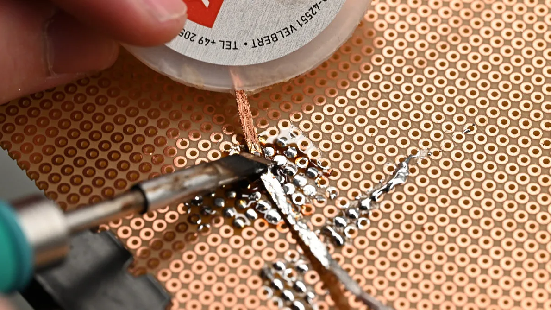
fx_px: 1622
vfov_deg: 10.9
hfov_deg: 19.3
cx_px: 276
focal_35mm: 111
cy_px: 171
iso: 800
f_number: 9
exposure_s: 1/80
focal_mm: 105
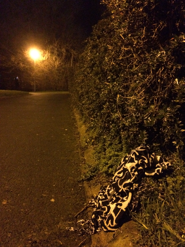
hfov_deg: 48.2
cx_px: 92
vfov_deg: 61.7
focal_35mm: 29
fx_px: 207
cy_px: 124
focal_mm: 4.15
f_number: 2.2
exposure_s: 1/17
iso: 1600
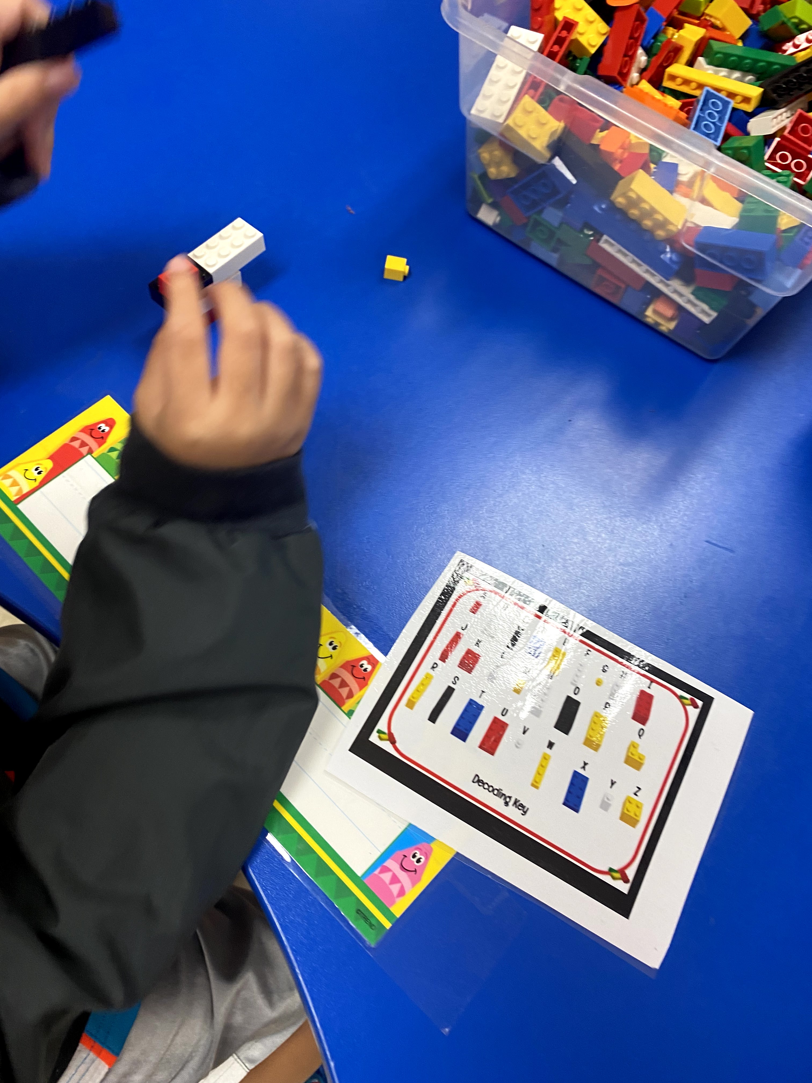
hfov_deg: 53.1
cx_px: 406
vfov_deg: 67.3
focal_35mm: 26
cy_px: 542
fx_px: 813
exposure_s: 1/60
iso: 80
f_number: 1.8
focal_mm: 4.25
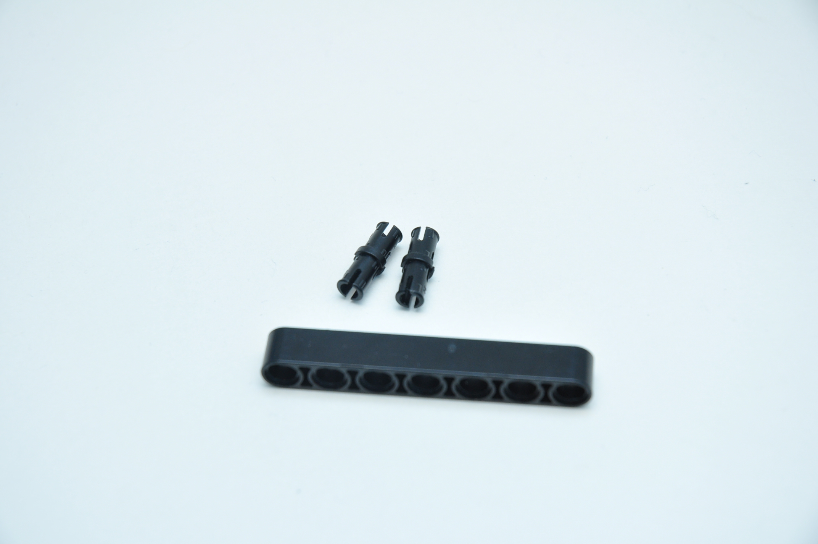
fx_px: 2383
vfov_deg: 13.0
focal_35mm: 105
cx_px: 409
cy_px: 272
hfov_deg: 19.5
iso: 400
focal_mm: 70
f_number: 7.1
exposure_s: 1/60
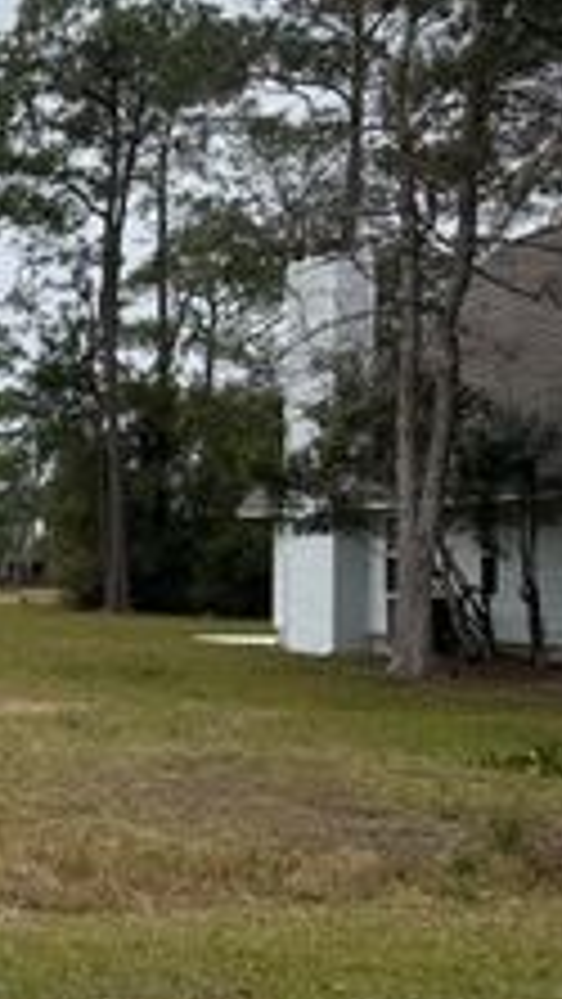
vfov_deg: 35.4
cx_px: -468
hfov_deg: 16.7
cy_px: 547
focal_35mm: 59
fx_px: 1562
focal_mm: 6.76
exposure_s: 1/2252
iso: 80
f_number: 1.78
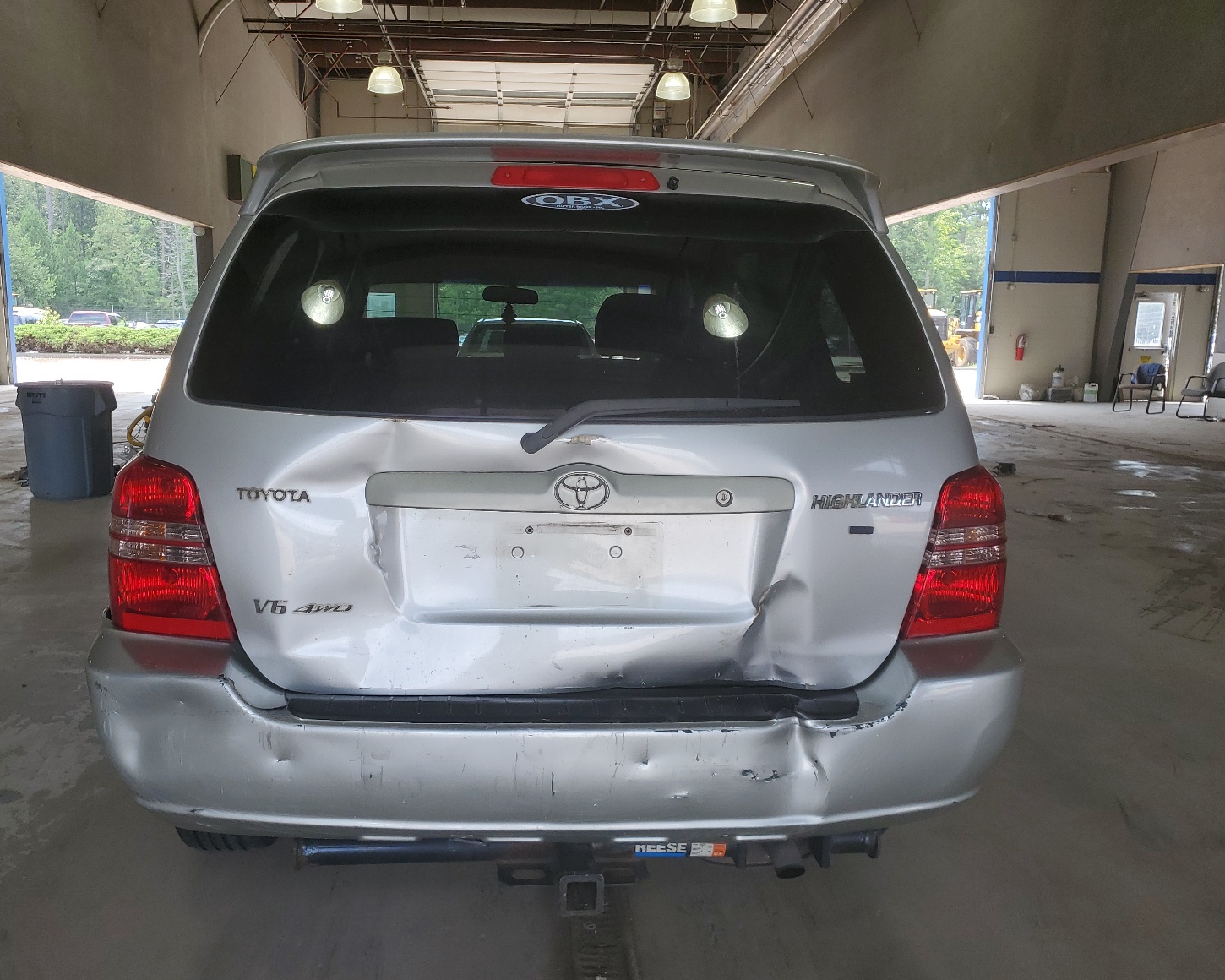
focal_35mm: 28
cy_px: 501
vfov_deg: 51.5
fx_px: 1015
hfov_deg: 62.1
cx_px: 563
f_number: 1.5
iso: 50
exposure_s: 1/435
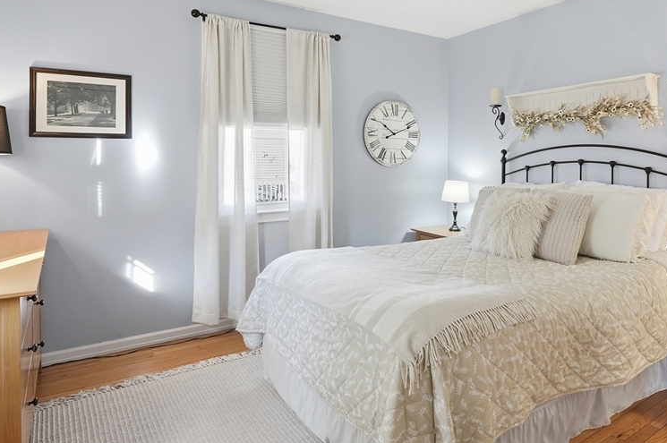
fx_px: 420
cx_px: 436
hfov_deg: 74.9
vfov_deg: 55.1
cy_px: 169
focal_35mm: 23
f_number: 7.1
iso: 400
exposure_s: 1/125
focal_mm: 11
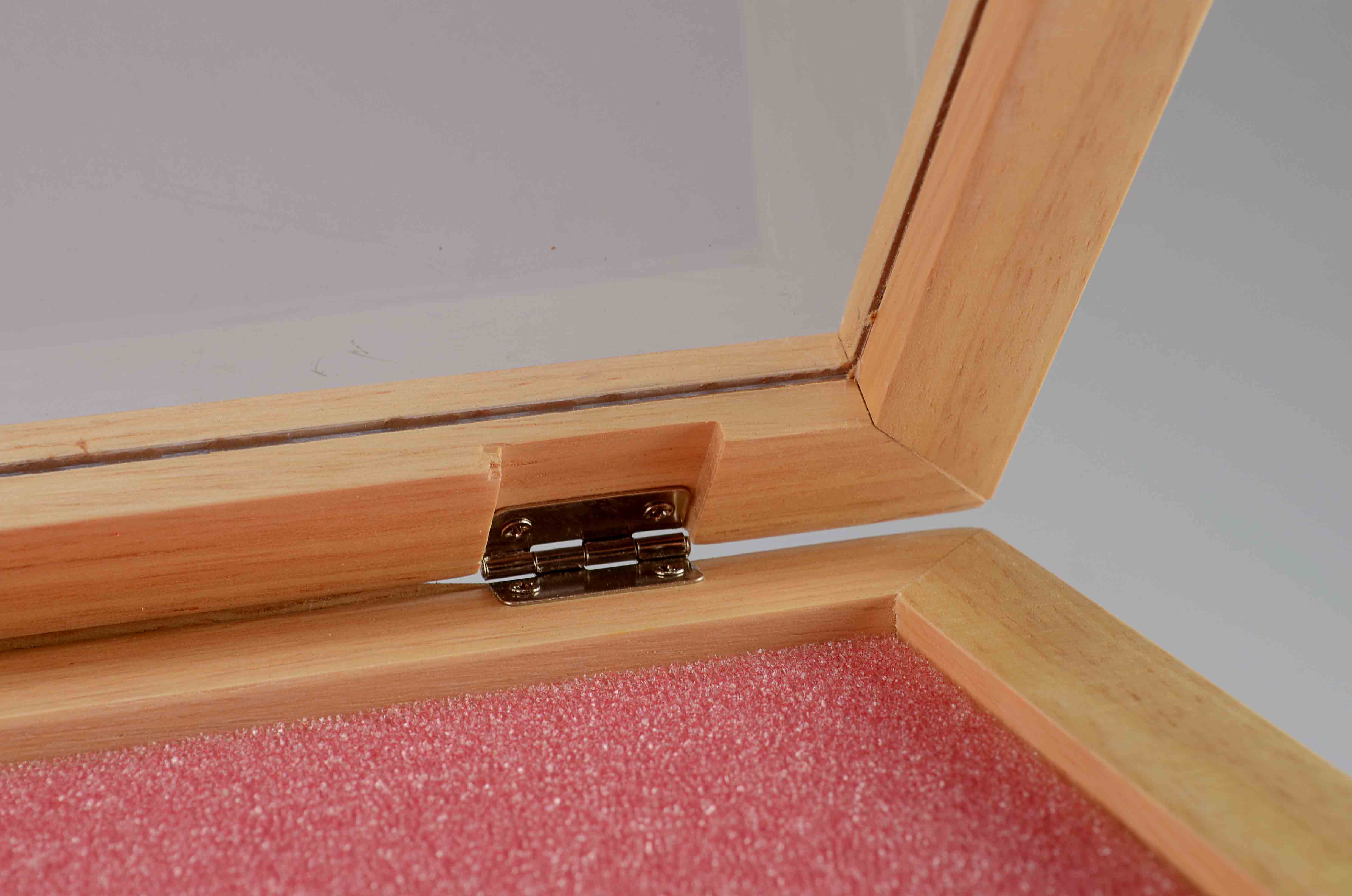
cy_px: 448
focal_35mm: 82
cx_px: 676
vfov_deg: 16.5
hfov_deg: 24.7
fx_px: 3092
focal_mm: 55
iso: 100
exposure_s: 1/80
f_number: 13
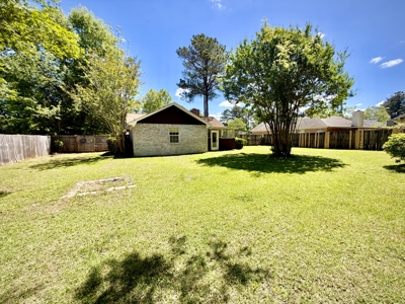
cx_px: 202
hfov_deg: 102.1
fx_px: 164
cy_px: 152
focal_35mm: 14
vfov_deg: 85.7
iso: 40
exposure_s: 1/770
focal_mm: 2.22
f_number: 2.2
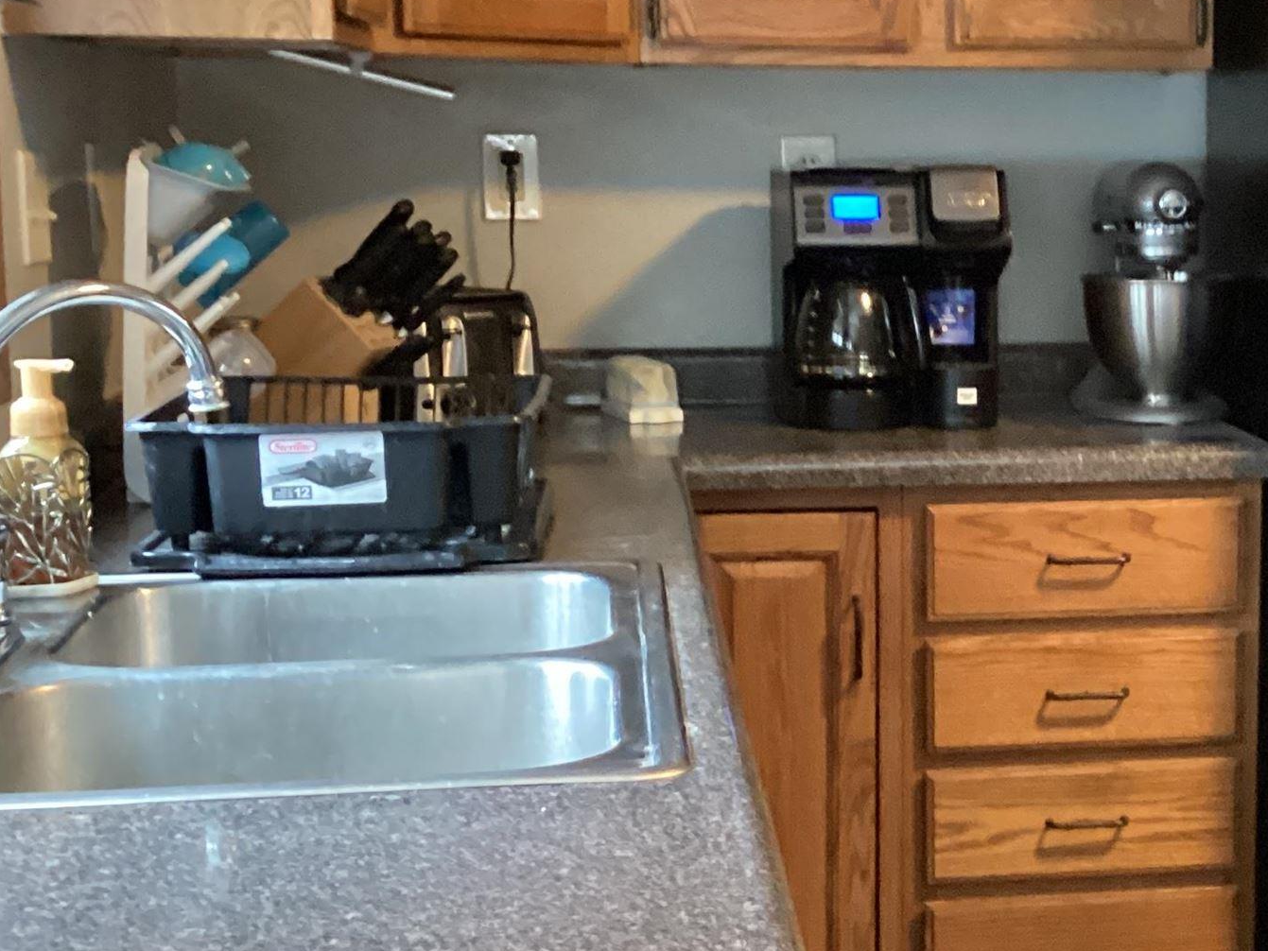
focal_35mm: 71
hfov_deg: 26.6
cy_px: 447
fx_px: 2601
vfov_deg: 20.7
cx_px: 1118
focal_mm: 3.3
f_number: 2.4
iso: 800
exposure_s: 1/24
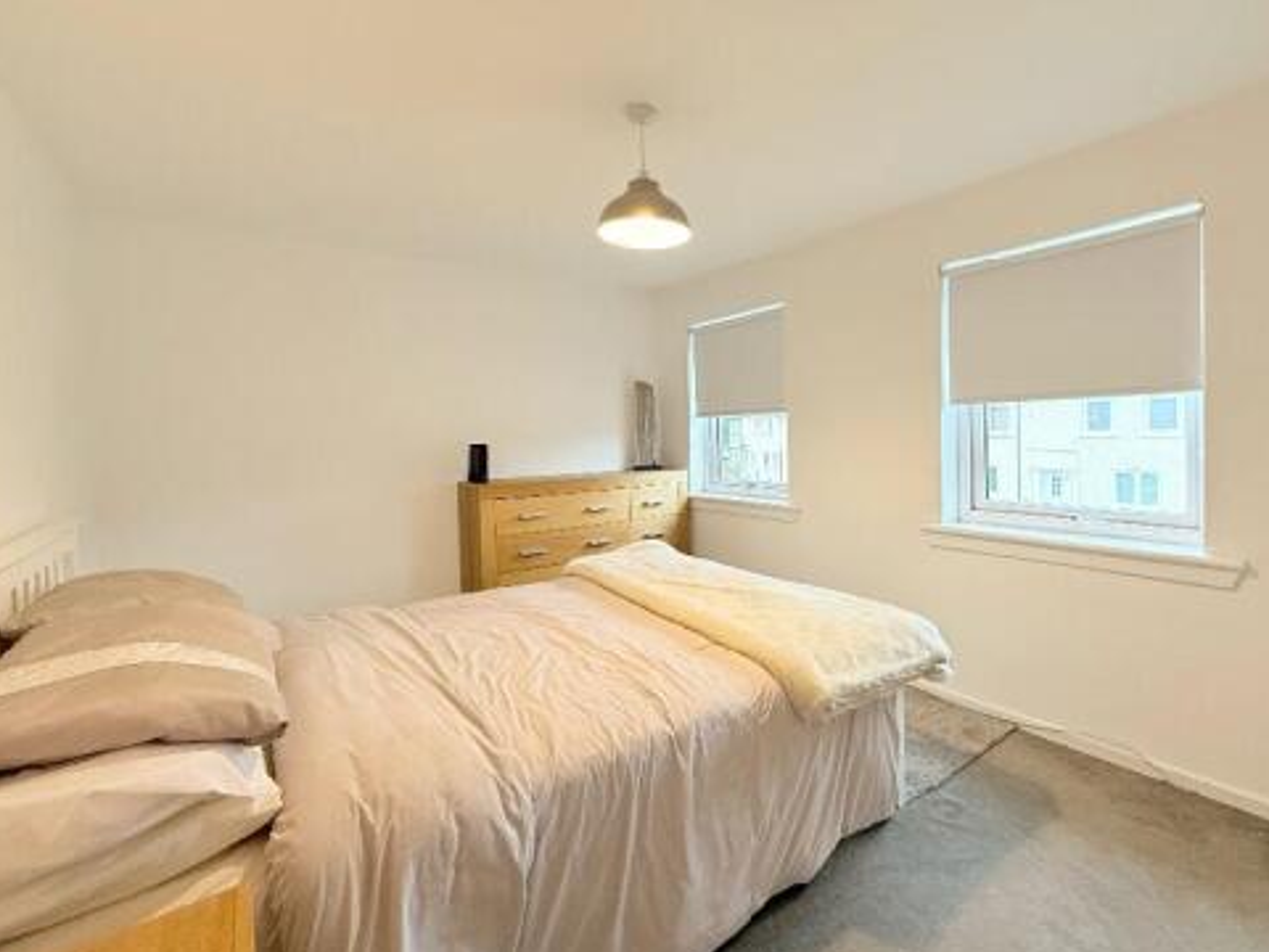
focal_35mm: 17
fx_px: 623
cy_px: 446
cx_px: 739
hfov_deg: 90.2
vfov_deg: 74.6
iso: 160
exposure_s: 1/100
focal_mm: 2.22
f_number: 2.2
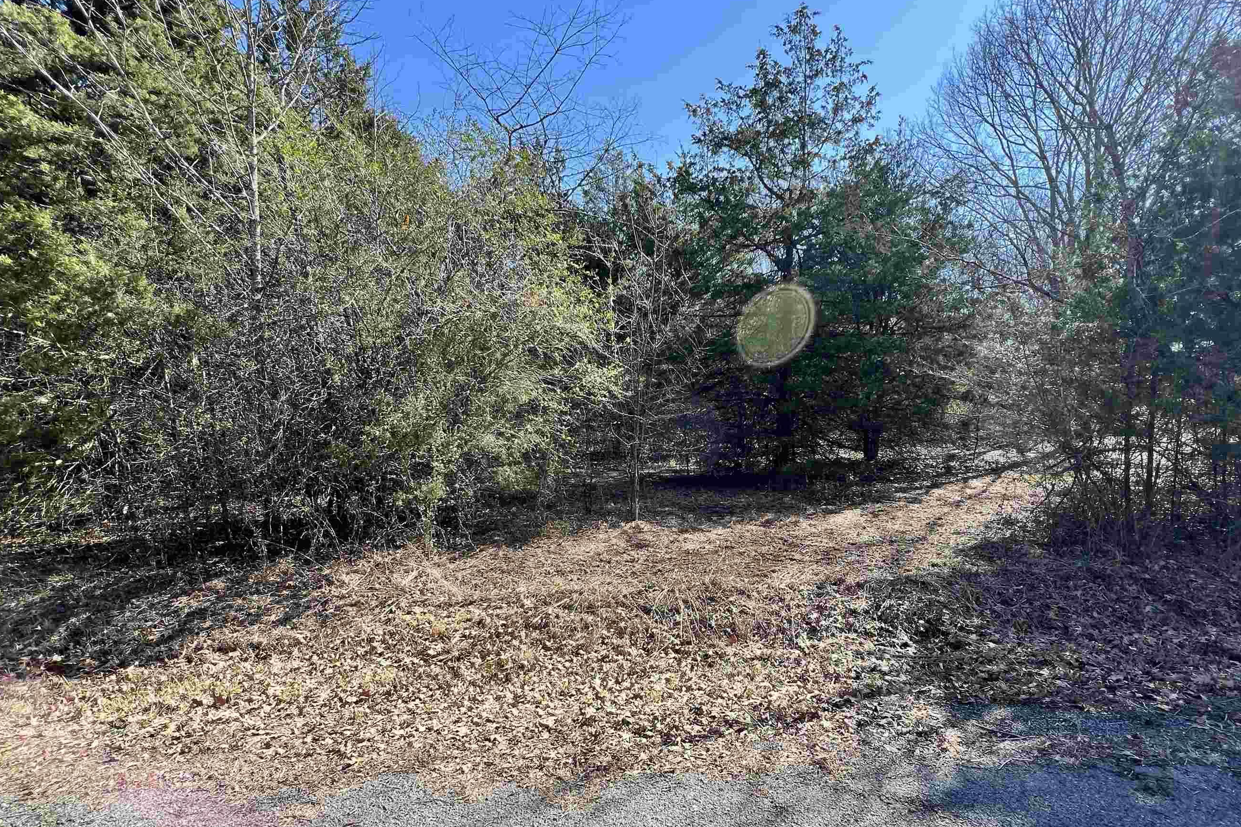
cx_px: 646
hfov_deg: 96.7
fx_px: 552
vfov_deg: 73.3
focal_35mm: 16
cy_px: 475
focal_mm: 1.57
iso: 32
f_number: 1.8
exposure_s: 1/335
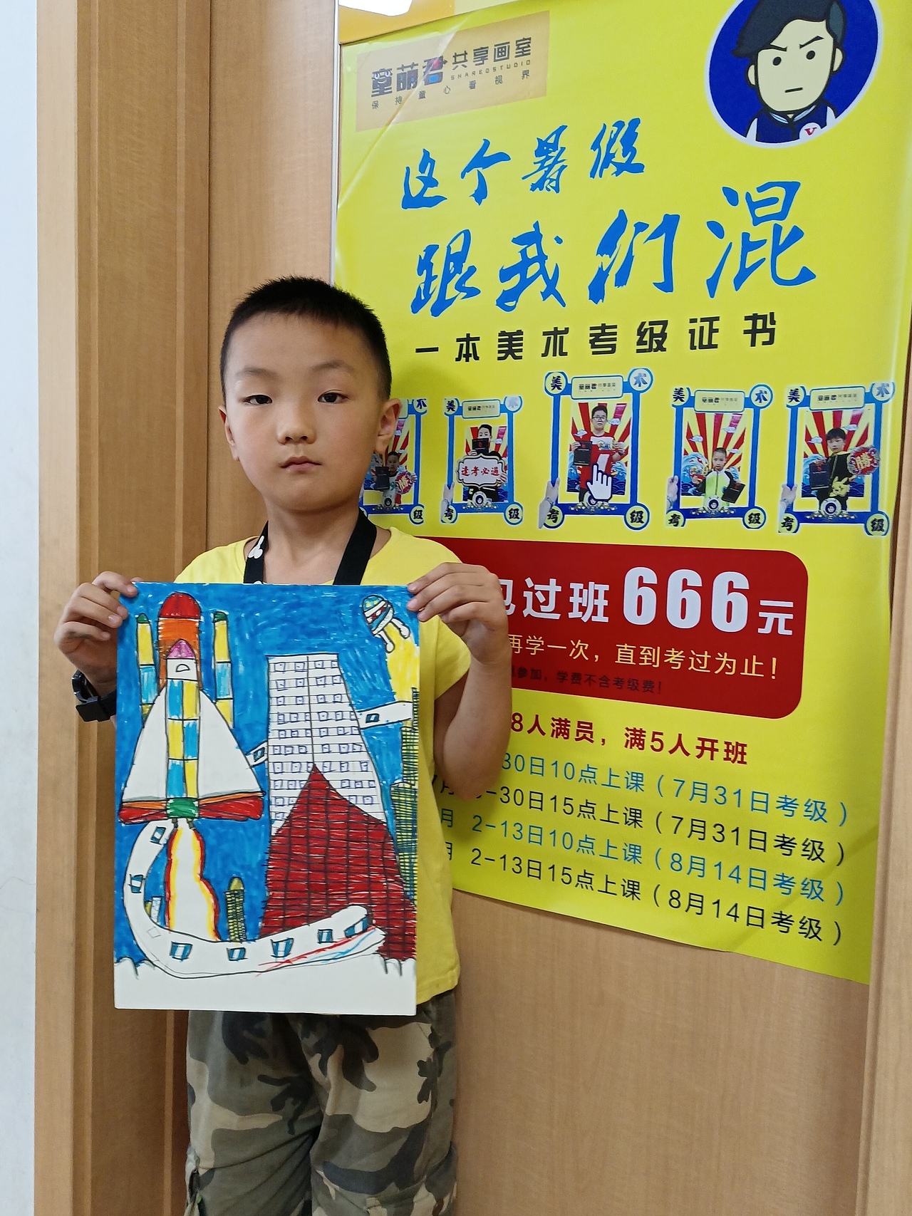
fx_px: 1089
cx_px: 456
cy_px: 608
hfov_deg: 45.4
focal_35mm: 31
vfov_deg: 58.4
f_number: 1.8
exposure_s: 1/33.3
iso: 402
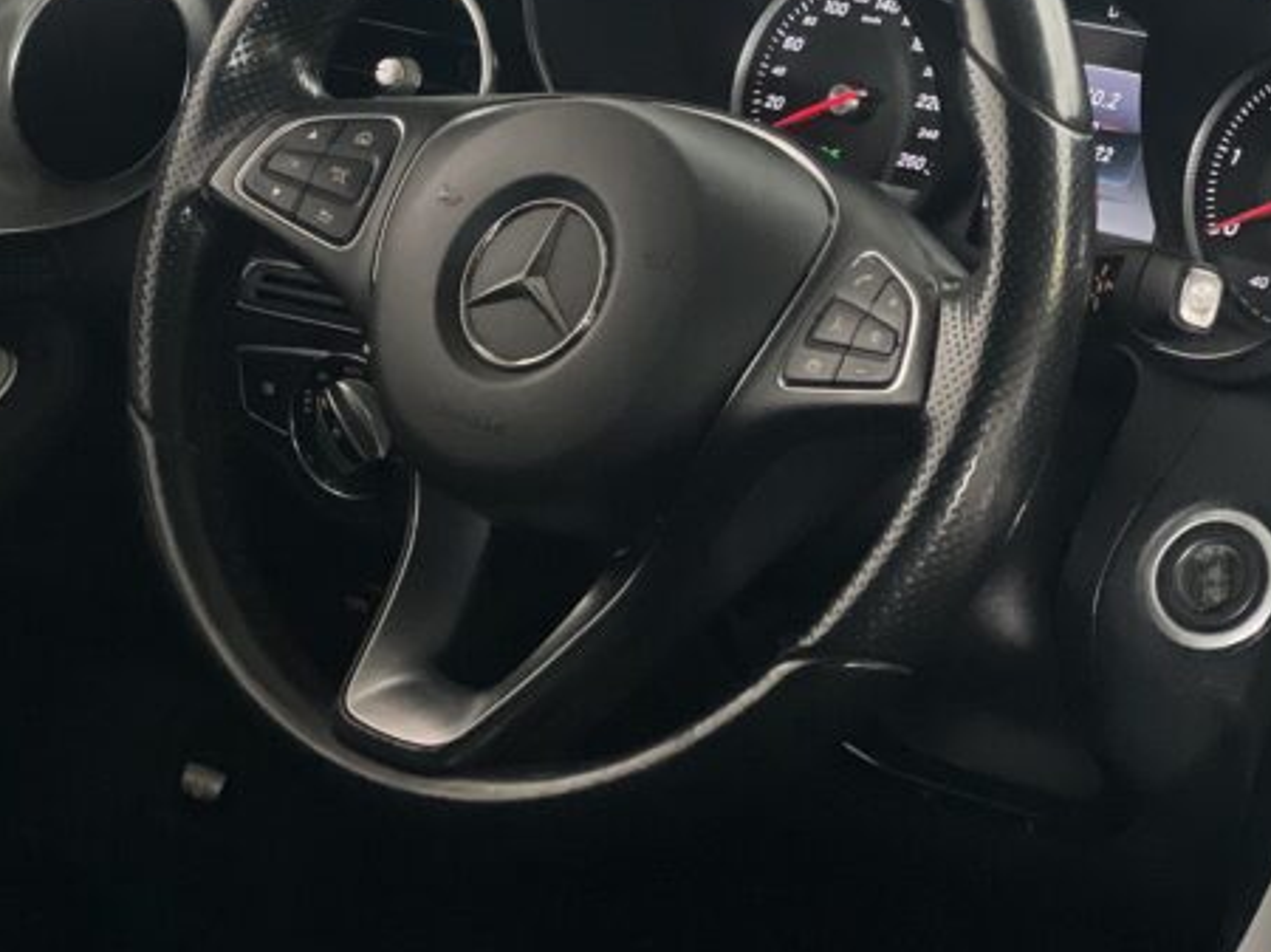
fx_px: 5028
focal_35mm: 137
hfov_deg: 14.4
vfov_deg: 10.8
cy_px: 172
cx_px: 449
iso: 400
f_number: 2.8
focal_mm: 9
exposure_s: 1/24
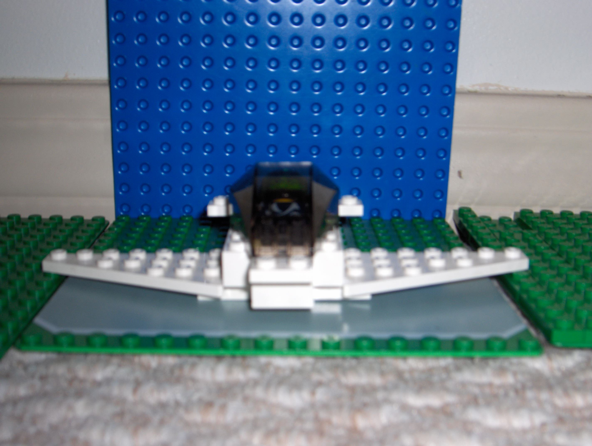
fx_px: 754
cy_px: 223
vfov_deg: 32.9
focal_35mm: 44
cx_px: 296
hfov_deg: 42.9
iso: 100
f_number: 5
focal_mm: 9
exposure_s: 1/60
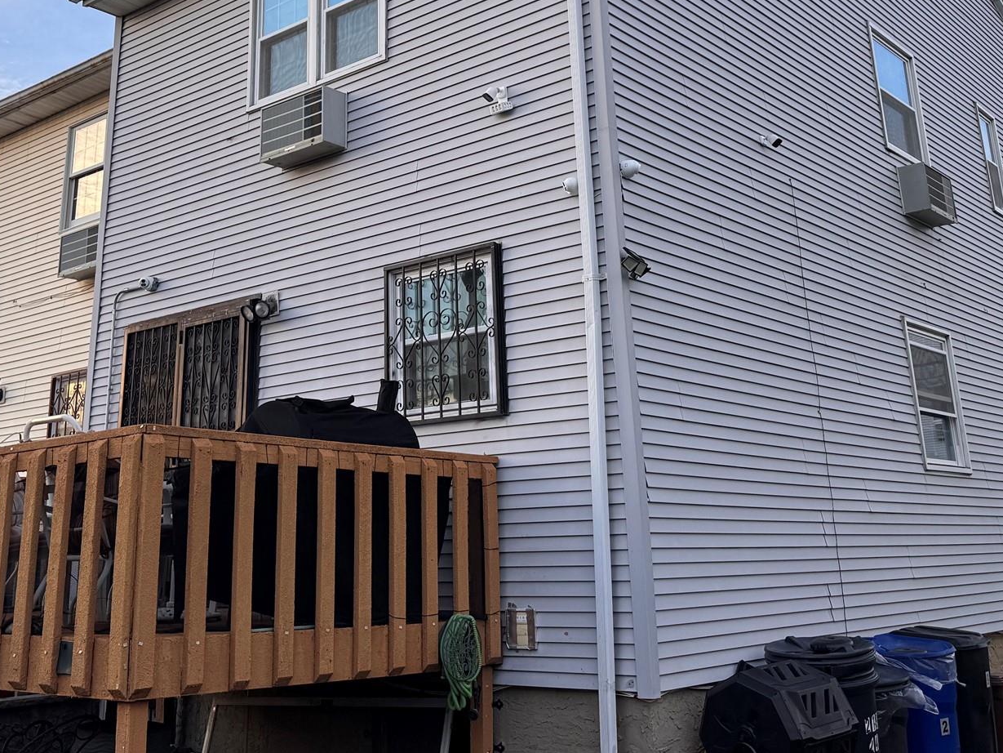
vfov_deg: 34.9
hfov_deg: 46.7
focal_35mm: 40
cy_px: 154
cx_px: 437
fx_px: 1159
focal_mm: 6.76
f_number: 1.78
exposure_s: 1/1311
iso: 80
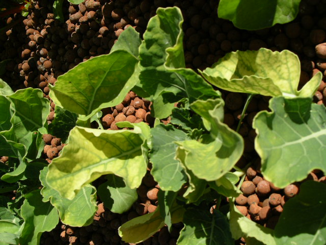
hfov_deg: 50.1
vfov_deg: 38.7
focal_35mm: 37
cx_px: 163
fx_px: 348
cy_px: 122
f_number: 5.6
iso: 64
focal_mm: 7.8
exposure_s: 1/400
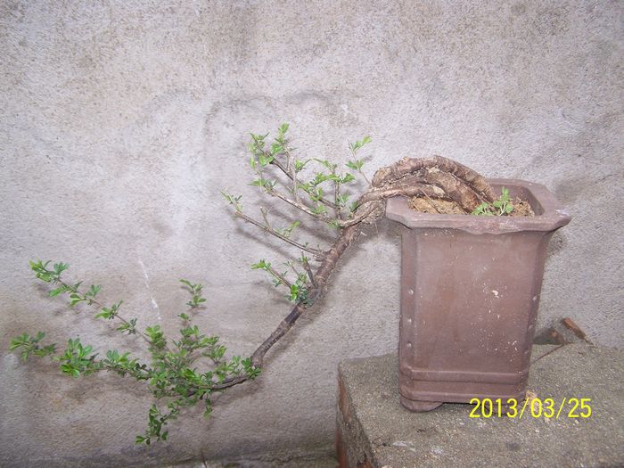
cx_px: 312
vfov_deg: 37.7
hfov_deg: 49.0
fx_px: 685
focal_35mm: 38
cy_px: 234
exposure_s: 1/60
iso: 80
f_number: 2.8
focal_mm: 6.3
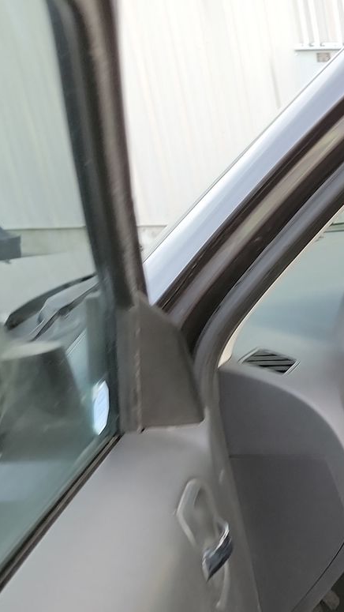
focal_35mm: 54
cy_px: 448
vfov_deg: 37.7
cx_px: 616
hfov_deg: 17.9
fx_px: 876
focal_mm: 6.7
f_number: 1.8
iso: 142
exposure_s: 1/59
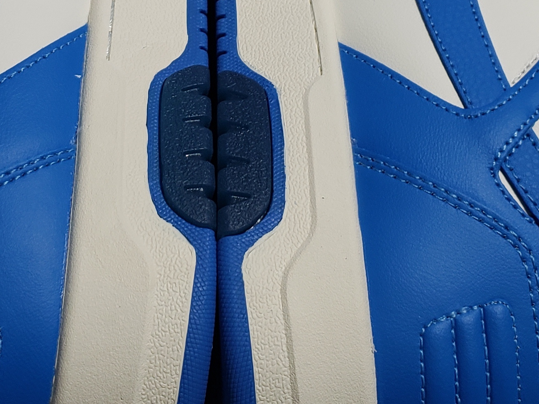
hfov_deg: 24.4
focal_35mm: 80
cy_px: 55
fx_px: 1246
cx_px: 209
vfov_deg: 18.2
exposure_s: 1/728
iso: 50
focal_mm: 4.3
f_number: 1.5
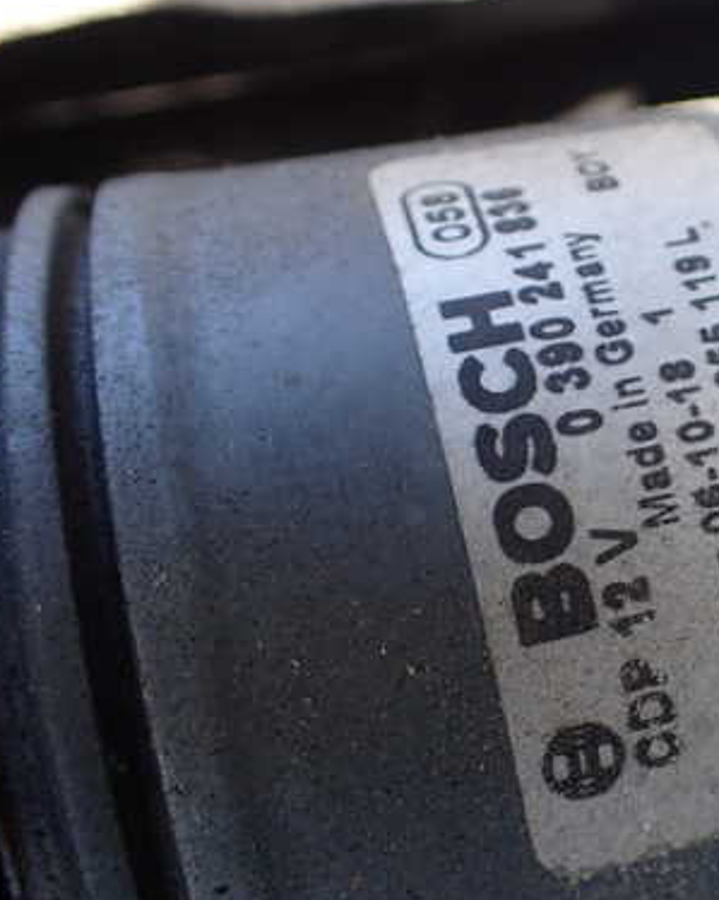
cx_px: 685
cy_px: 469
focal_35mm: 47
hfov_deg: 30.3
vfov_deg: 39.5
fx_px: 1251
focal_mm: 5.4
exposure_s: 1/125
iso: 125
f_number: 2.3
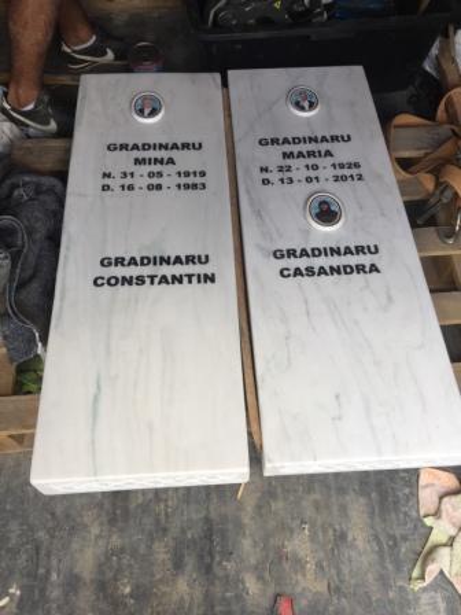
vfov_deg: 61.7
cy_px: 308
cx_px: 230
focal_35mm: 29
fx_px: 515
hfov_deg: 48.2
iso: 32
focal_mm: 4.15
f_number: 2.2
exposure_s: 1/100
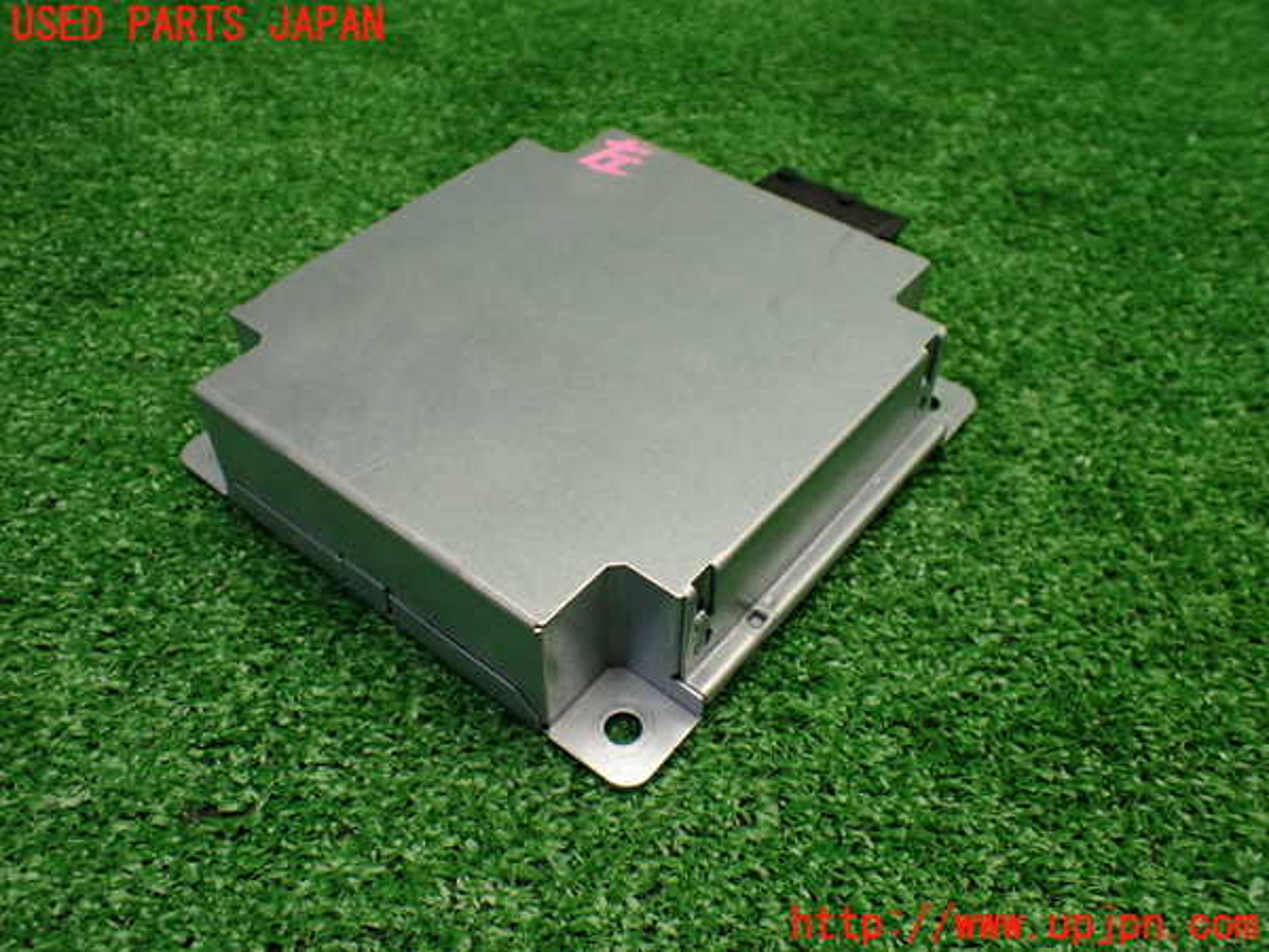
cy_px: 476
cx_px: 634
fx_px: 1100
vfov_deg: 46.8
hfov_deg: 60.0
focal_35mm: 30
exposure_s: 1/125
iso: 320
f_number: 2.3
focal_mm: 5.4
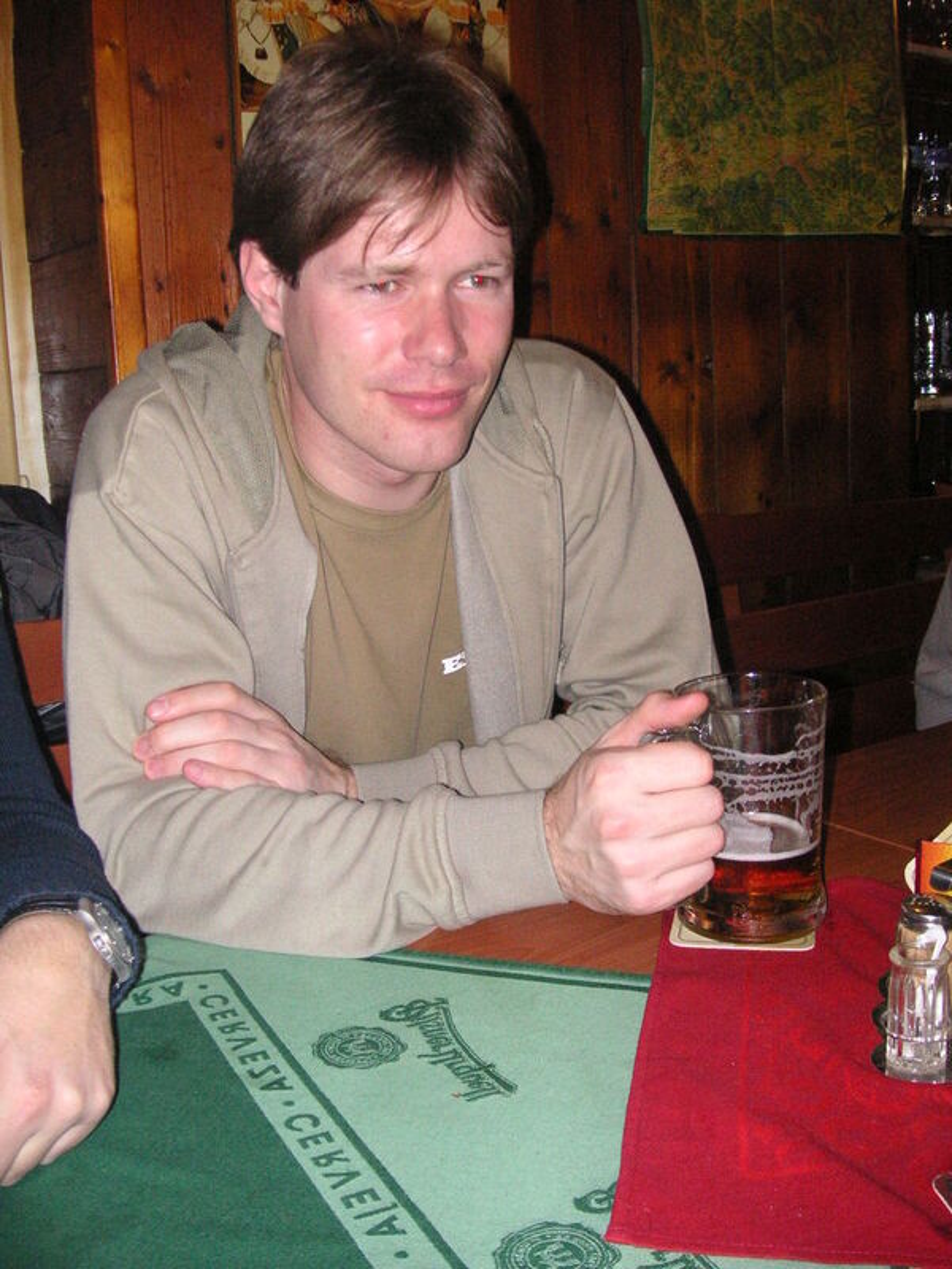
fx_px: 1357
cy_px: 634
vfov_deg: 50.1
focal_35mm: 37
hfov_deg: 38.7
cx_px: 476
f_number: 2.8
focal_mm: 6.1
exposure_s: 1/45
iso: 160
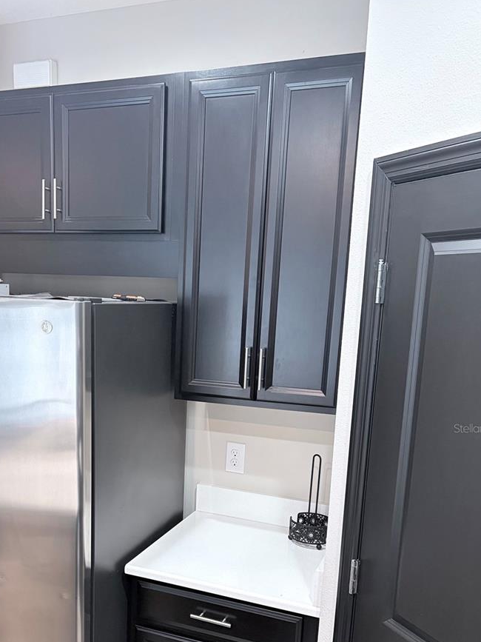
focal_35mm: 36
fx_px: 667
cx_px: 173
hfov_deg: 39.3
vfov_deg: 50.4
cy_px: 428
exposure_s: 1/60
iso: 320
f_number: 1.6
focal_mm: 5.96
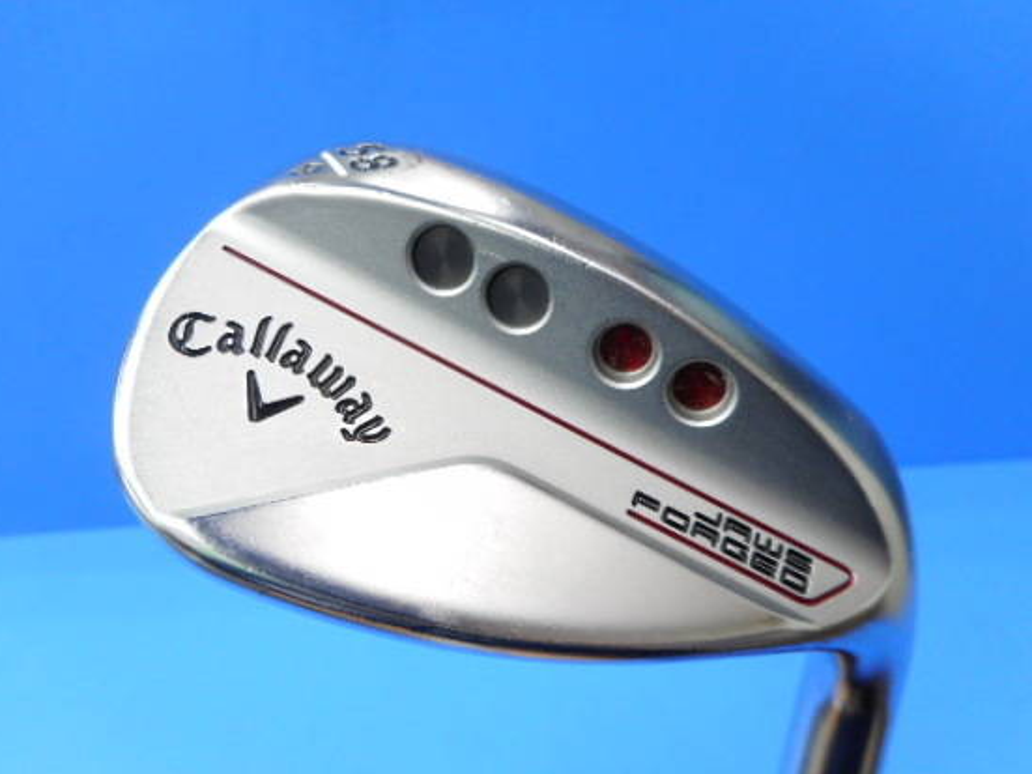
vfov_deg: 48.1
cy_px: 432
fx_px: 865
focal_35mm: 29
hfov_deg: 61.6
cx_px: 495
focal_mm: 4.5
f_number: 3.7
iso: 125
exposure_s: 1/30
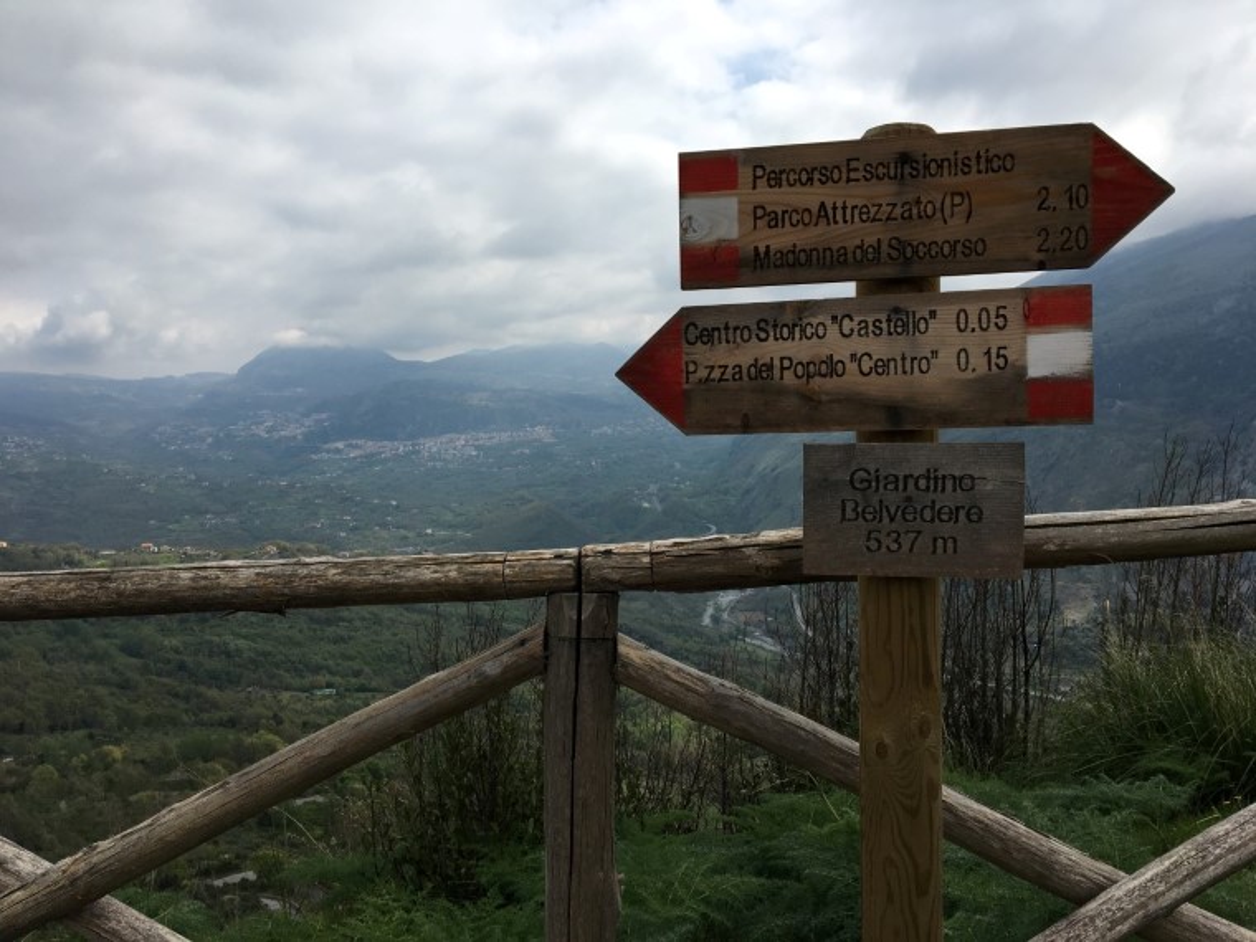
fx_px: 1052
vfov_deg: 48.2
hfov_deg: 61.7
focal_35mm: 29
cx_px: 628
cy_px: 471
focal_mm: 4.15
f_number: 2.2
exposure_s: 1/2481
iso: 25
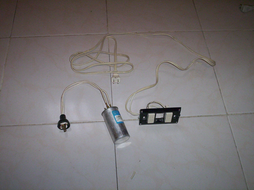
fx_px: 279
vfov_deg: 37.7
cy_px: 95
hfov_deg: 49.0
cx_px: 127
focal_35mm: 38
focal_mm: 4.99
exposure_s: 1/60
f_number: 4.5
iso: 140
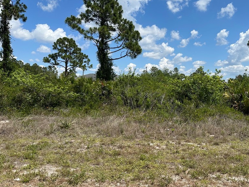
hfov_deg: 55.8
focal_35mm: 32
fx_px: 230
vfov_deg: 44.1
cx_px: 162
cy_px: 85
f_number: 1.78
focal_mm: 6.86
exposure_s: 1/6623
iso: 80
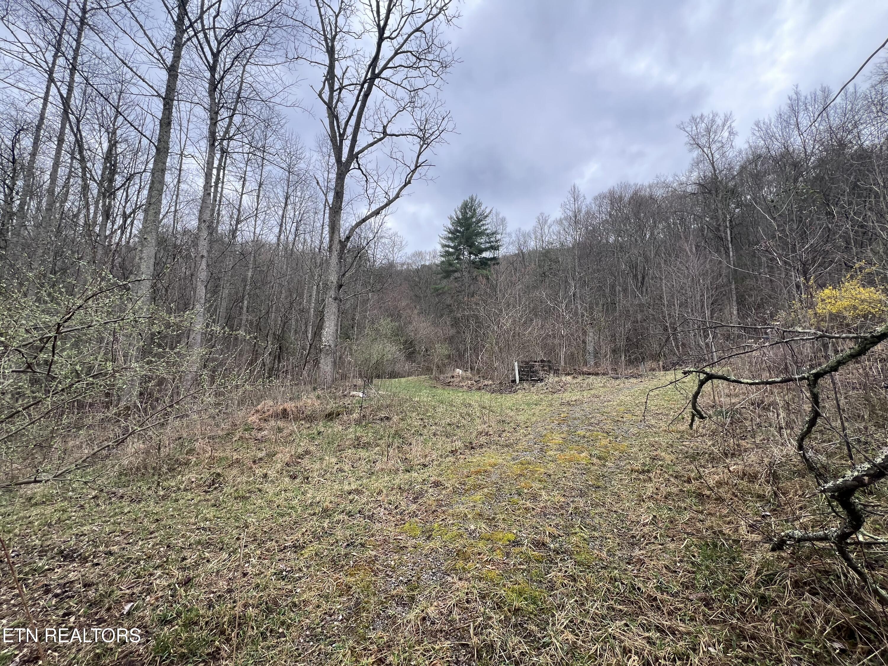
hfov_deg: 106.2
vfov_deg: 89.9
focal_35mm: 13
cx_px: 444
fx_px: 333
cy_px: 333
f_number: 1.8
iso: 32
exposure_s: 1/284
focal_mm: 1.57
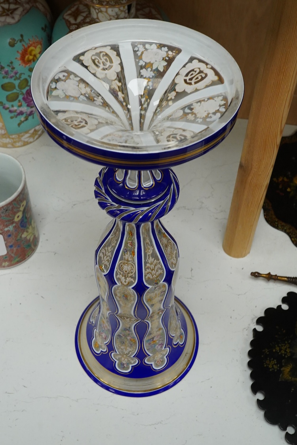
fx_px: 557
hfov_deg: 29.9
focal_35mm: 45
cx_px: 148
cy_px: 222
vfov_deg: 43.6
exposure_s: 1/125
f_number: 16
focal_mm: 30
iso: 2500
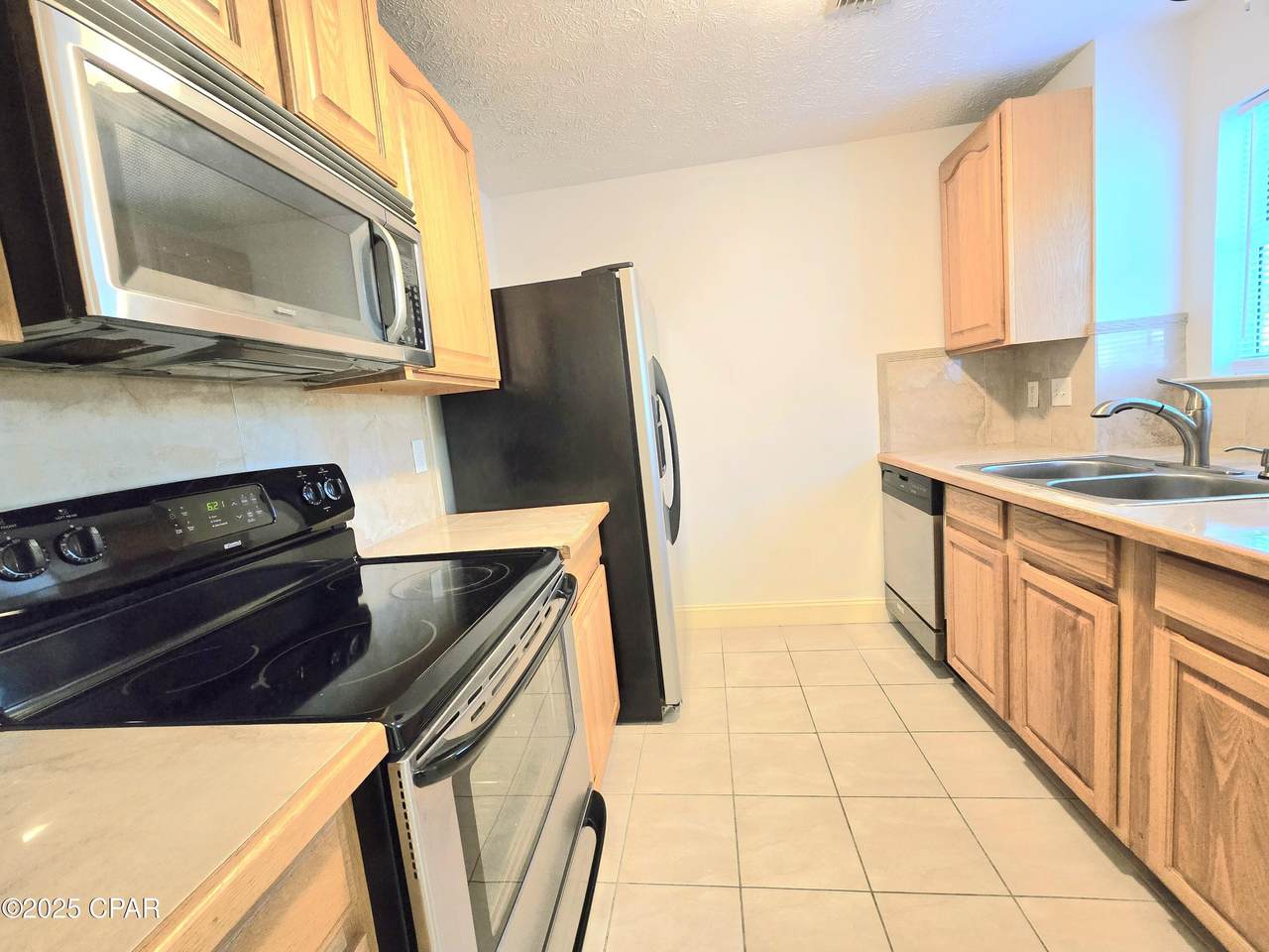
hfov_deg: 106.2
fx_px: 477
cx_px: 634
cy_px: 476
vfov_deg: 89.9
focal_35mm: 13
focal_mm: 2.2
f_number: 2.2
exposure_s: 1/60.2
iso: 320
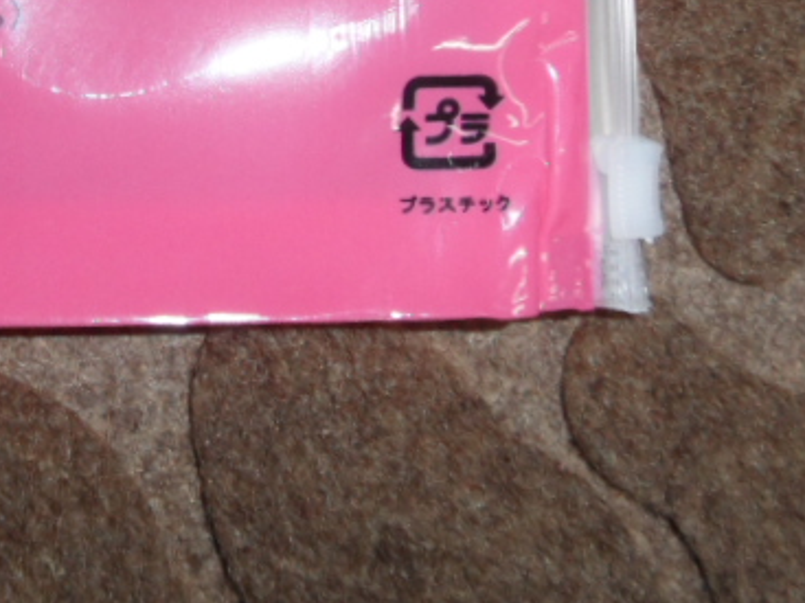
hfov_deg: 27.0
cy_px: -81
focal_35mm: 67
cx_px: -46
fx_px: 1558
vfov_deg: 20.7
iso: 200
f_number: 3.2
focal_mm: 3.9
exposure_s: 1/30
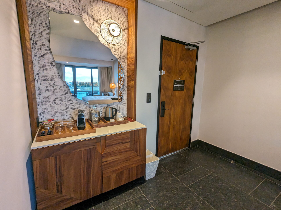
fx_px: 130
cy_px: 105
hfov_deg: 94.5
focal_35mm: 16
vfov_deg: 78.1
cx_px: 140
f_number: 2.2
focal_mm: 2.35
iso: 153
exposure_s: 1/60
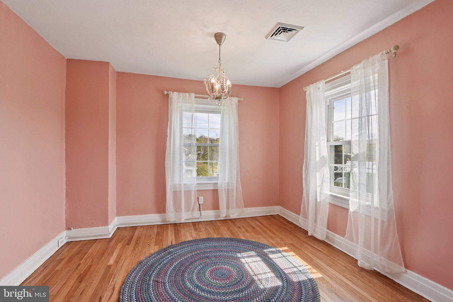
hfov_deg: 96.7
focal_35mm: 16
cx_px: 226
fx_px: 201
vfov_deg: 73.7
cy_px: 151
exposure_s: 1/100
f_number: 9
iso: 400
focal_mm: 16
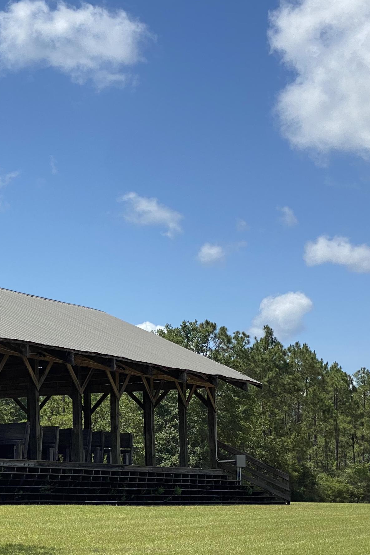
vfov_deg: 22.4
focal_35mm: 91
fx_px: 1403
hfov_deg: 14.5
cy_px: 277
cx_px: -80
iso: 20
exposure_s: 1/2398
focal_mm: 6
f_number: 2
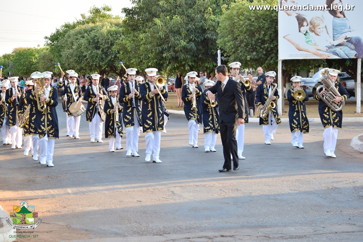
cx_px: 182
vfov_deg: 14.0
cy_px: 121
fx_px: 983
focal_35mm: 98
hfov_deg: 20.9
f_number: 4.5
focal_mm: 65
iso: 200
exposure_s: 1/200
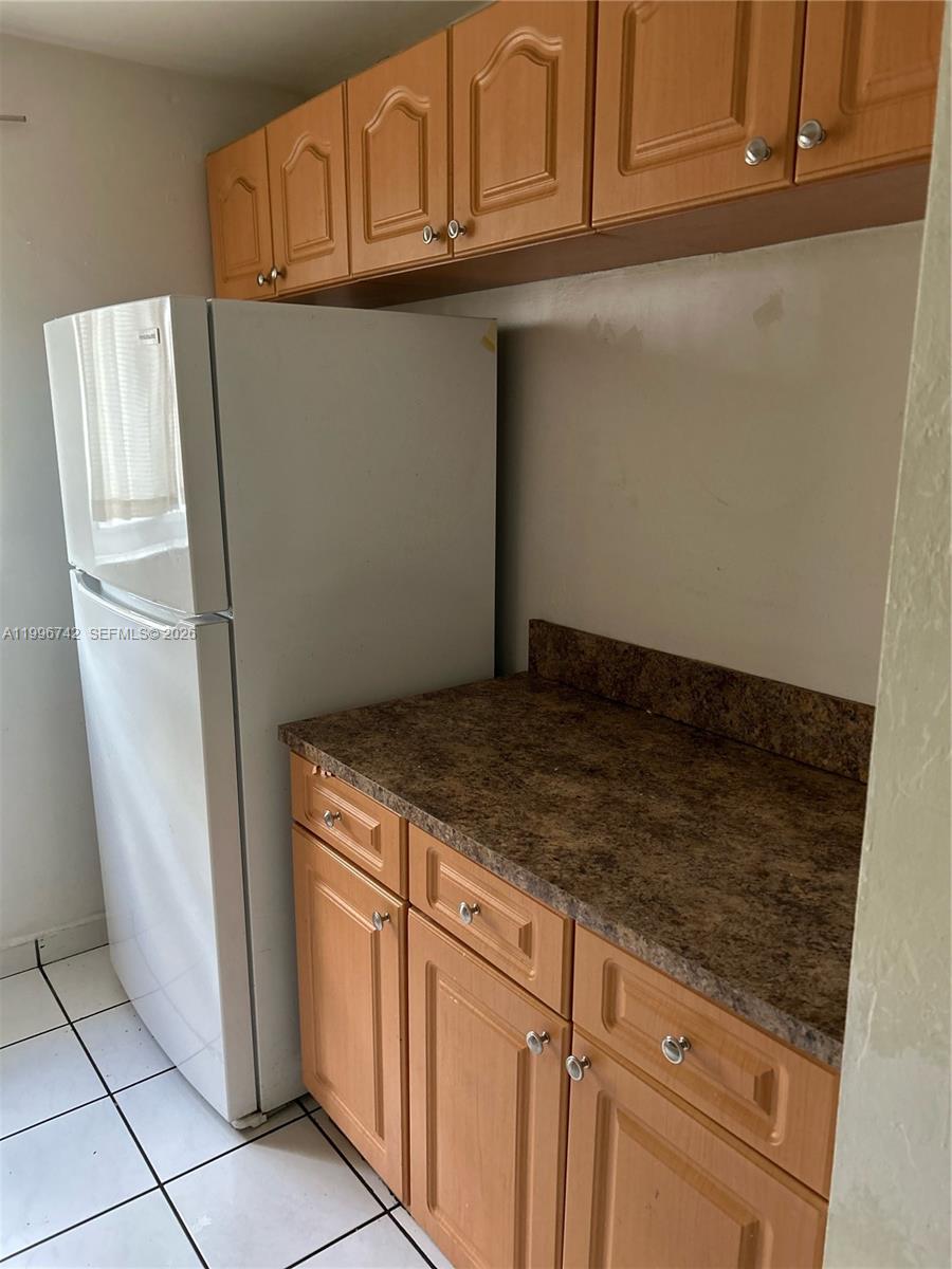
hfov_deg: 53.1
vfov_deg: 67.3
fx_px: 953
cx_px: 476
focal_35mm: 26
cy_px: 634
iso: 250
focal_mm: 5.7
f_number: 1.5
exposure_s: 1/60
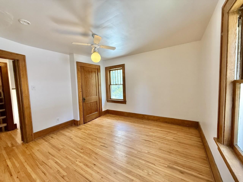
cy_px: 91
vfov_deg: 85.7
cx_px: 122
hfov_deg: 102.1
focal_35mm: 14
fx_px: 98
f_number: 2.2
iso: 320
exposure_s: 1/99
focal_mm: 2.22
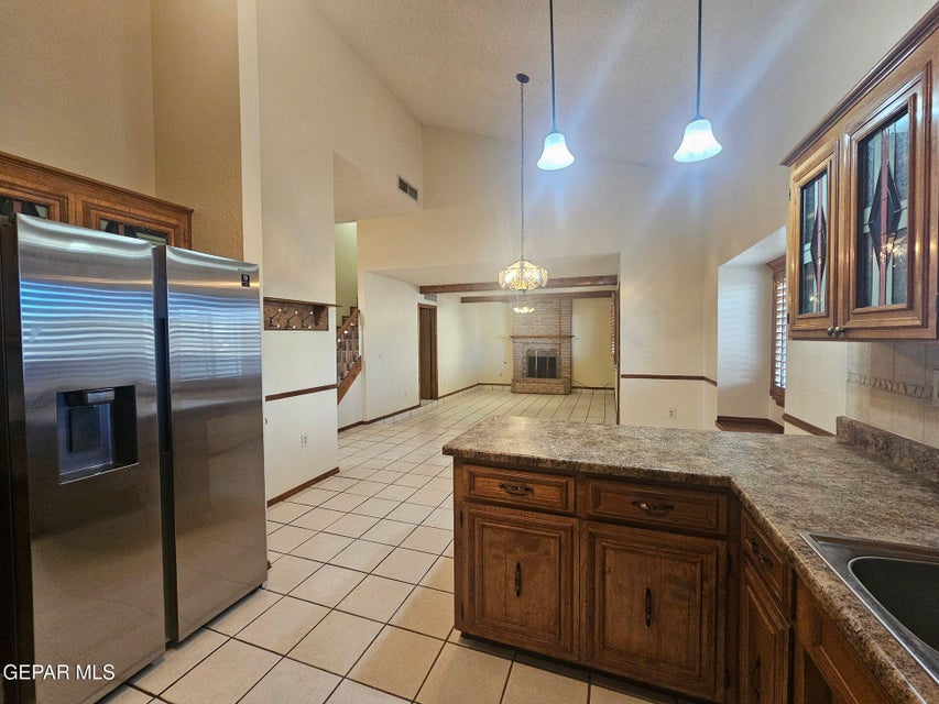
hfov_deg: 106.2
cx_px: 470
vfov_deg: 89.9
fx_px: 353
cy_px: 352
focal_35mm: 13
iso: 400
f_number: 2.2
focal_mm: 2.2
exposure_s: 1/60
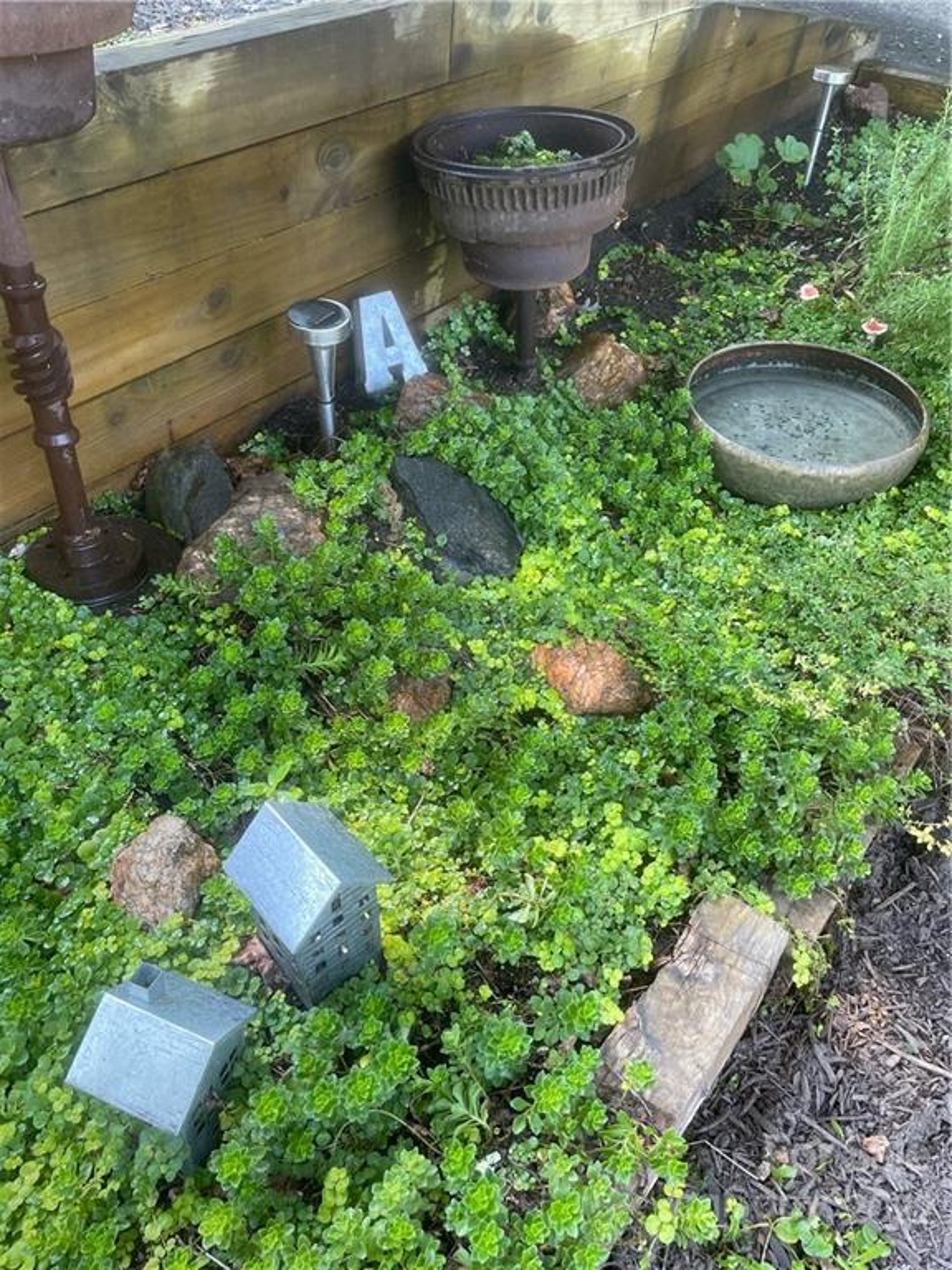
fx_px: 953
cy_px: 635
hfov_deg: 53.1
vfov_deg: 67.3
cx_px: 476
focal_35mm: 26
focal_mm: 4.2
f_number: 1.6
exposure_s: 1/121
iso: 100
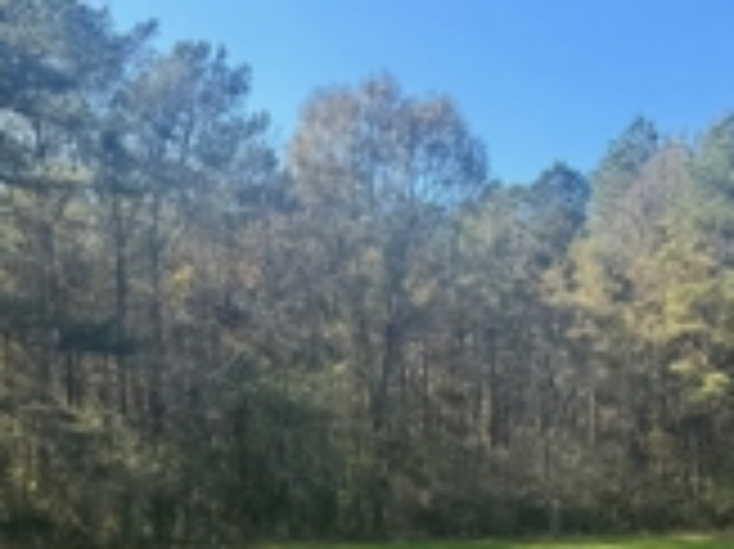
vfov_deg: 24.0
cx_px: 459
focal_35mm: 59
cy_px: 508
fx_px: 1250
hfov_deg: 32.6
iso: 80
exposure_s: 1/888
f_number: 1.78
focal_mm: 6.76
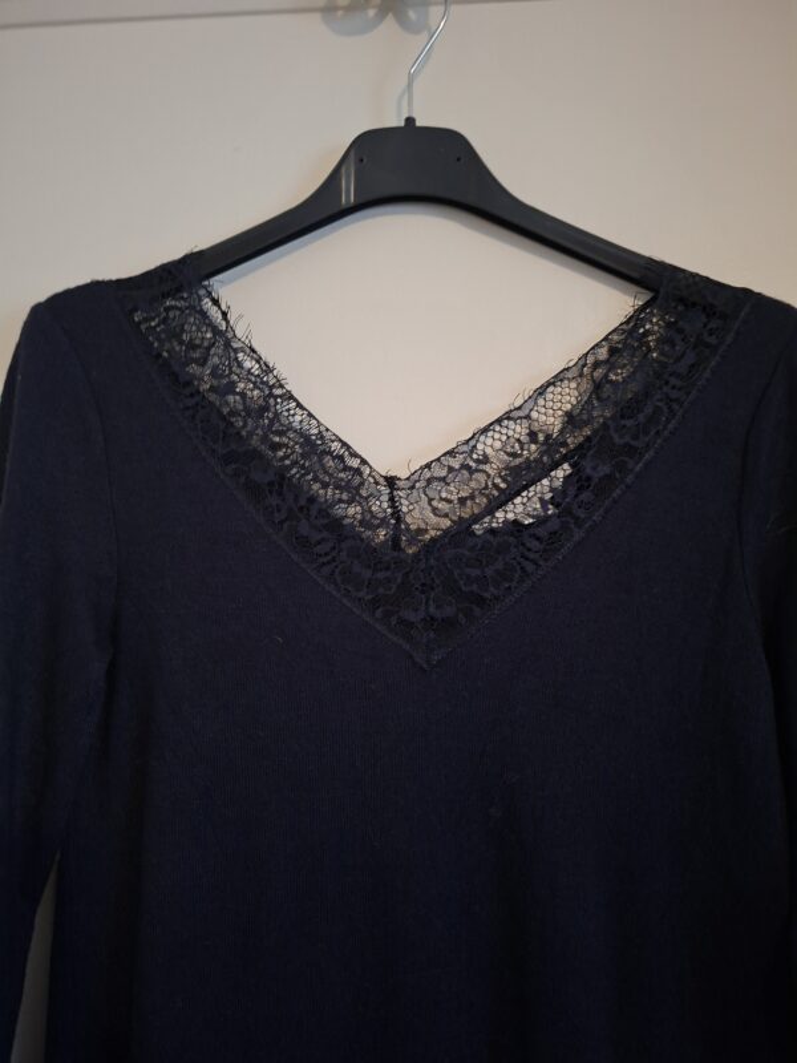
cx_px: 398
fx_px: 706
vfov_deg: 73.9
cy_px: 532
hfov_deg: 58.9
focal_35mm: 23
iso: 640
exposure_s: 1/25
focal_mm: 5.54
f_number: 1.8
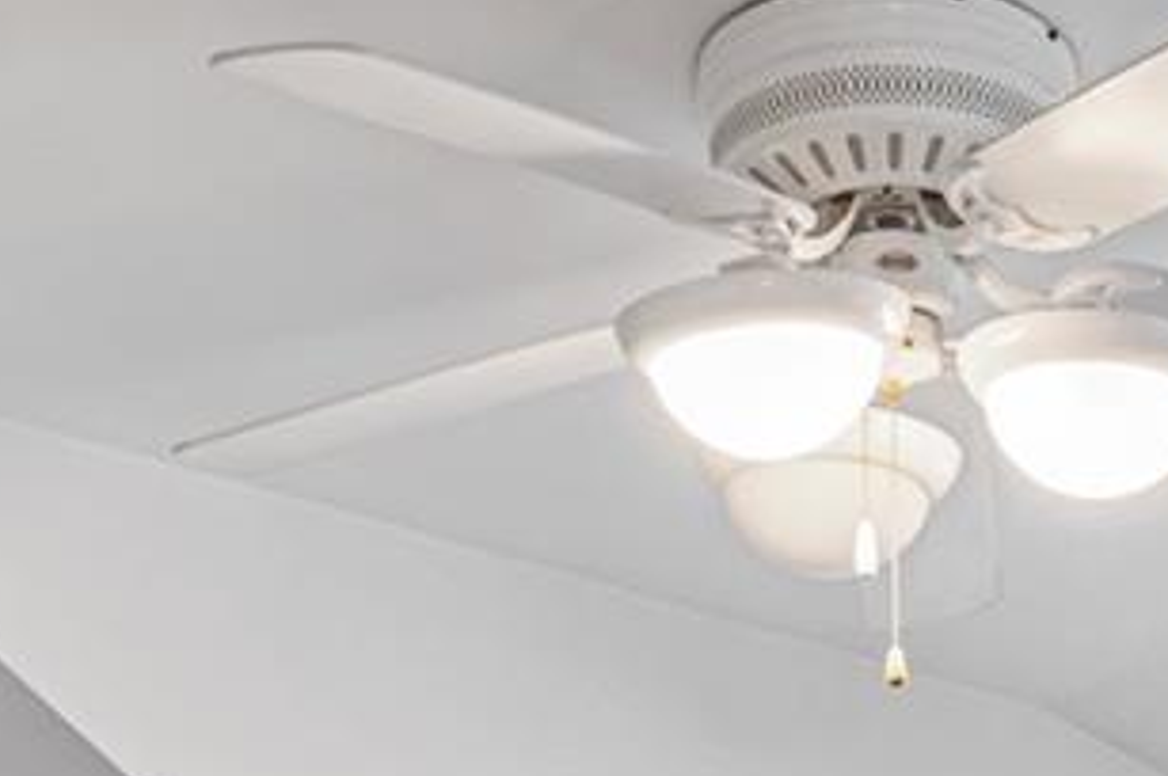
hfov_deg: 20.1
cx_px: 1035
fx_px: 3241
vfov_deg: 11.6
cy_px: 1780
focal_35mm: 100
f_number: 8
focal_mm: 15
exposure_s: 1/3
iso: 500
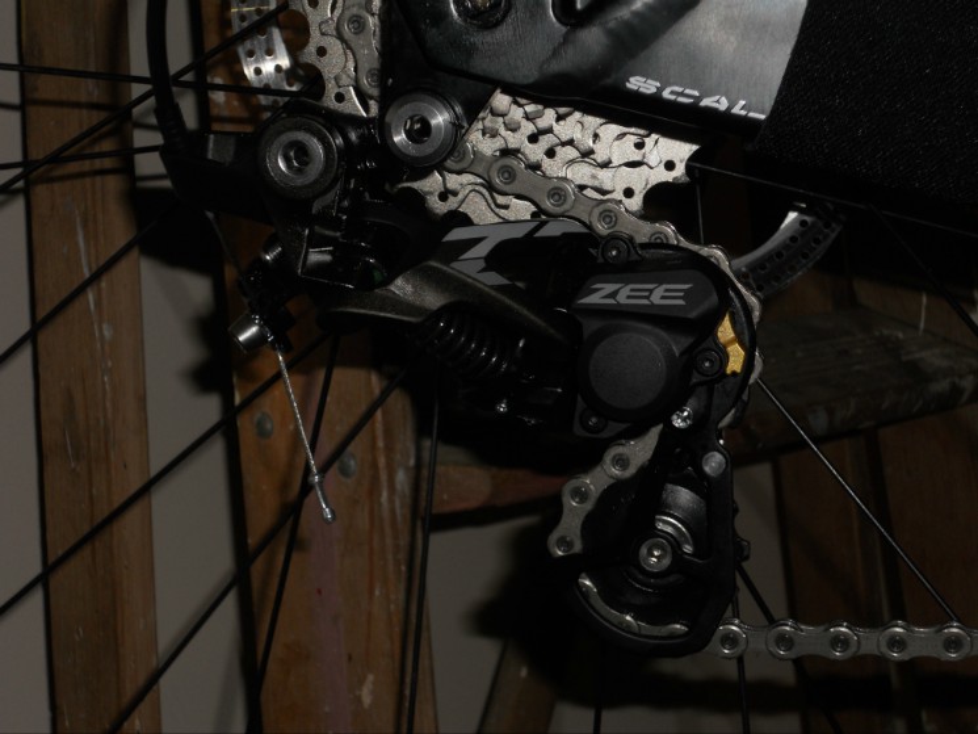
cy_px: 367
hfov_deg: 25.3
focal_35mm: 77
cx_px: 489
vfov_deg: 19.1
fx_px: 2176
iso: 80
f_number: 5.9
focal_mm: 13.9
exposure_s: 1/60
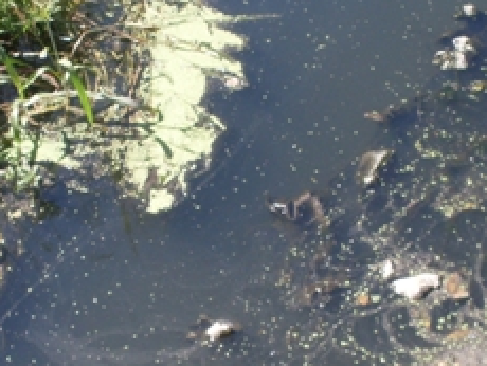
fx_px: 1239
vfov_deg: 16.8
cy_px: 250
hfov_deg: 22.2
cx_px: 257
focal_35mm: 88
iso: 80
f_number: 8.4
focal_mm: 6.3
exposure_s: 1/90
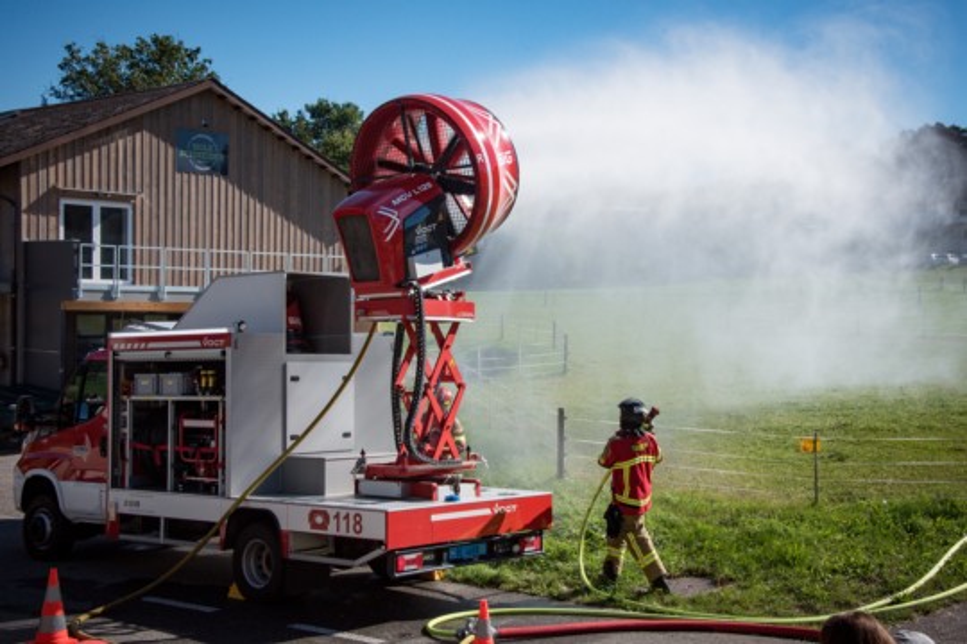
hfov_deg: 39.6
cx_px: 484
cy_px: 322
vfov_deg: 27.0
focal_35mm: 50
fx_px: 1343
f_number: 16
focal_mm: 50
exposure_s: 1/1600
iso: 1600
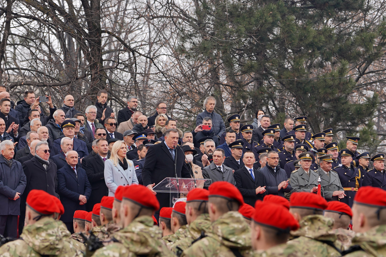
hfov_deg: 17.8
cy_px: 121
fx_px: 1233
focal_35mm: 115
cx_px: 182
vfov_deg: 11.9
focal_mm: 70
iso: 80
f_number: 3.2
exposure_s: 1/320
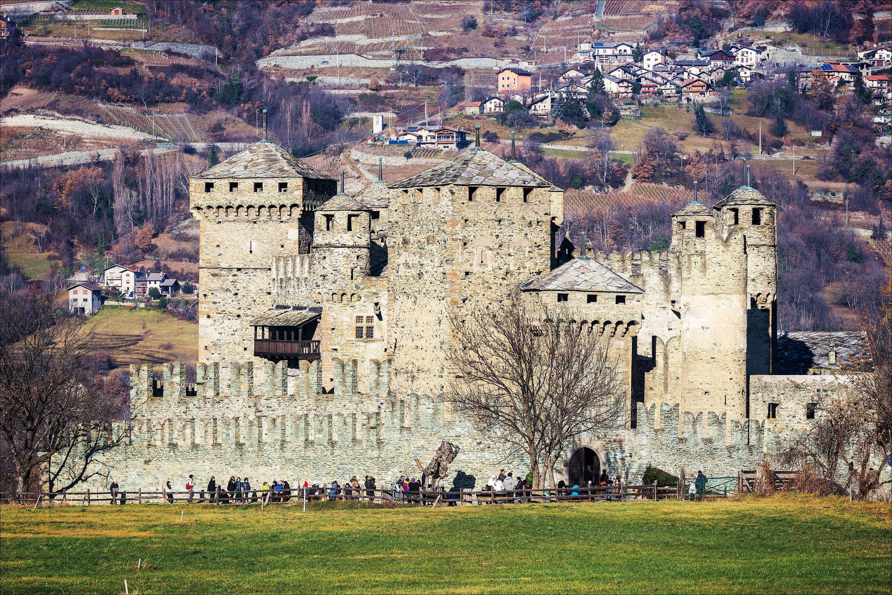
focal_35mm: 155
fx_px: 3842
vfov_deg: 8.9
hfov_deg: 13.2
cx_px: 446
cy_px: 298
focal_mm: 155
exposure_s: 1/400
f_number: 8
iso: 100
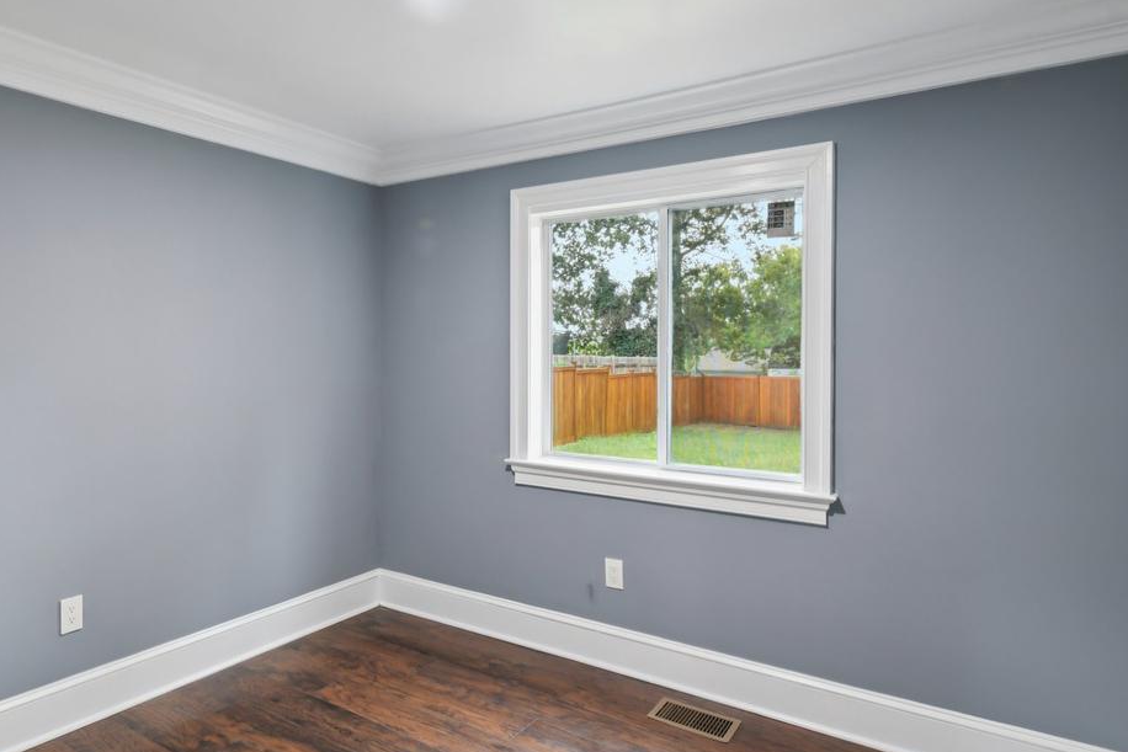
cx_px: 410
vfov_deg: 57.2
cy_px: 367
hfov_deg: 76.9
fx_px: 689
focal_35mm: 22
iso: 400
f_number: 8
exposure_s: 1/10
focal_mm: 14
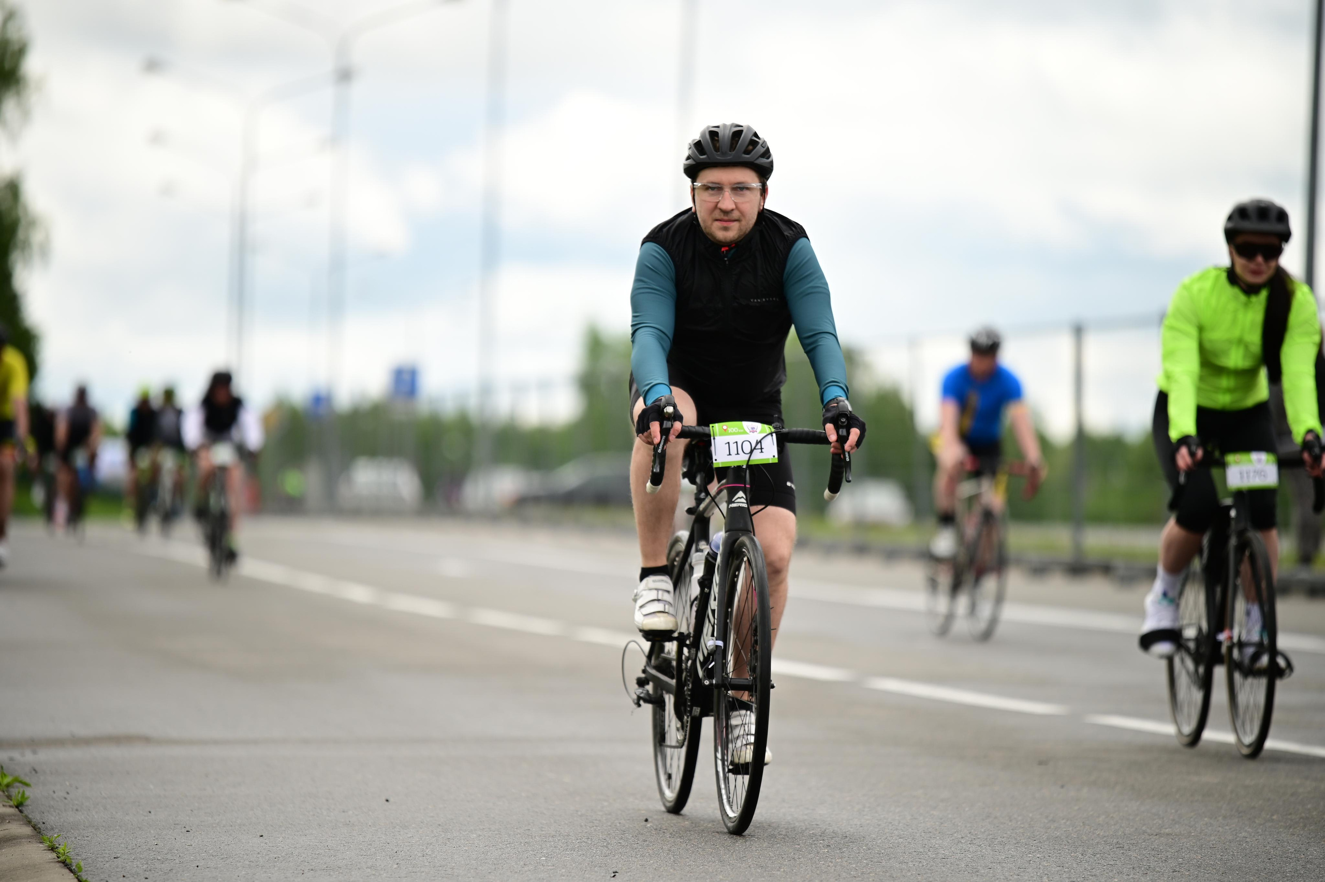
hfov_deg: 10.3
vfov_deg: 6.9
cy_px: 441
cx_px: 662
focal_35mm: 200
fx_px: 7357
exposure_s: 1/1600
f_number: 2.8
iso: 200
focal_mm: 200
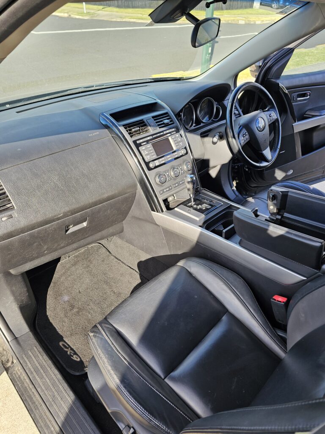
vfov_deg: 73.9
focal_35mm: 23
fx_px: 288
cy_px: 217
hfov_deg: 58.9
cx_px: 162
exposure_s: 1/100
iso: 12
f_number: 1.7
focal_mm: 6.3
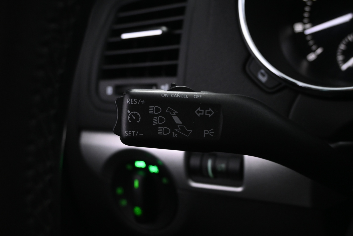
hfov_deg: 52.2
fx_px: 360
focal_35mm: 37
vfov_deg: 36.2
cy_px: 118
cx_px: 176
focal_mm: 24.5
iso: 1600
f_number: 5
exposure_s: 1/6
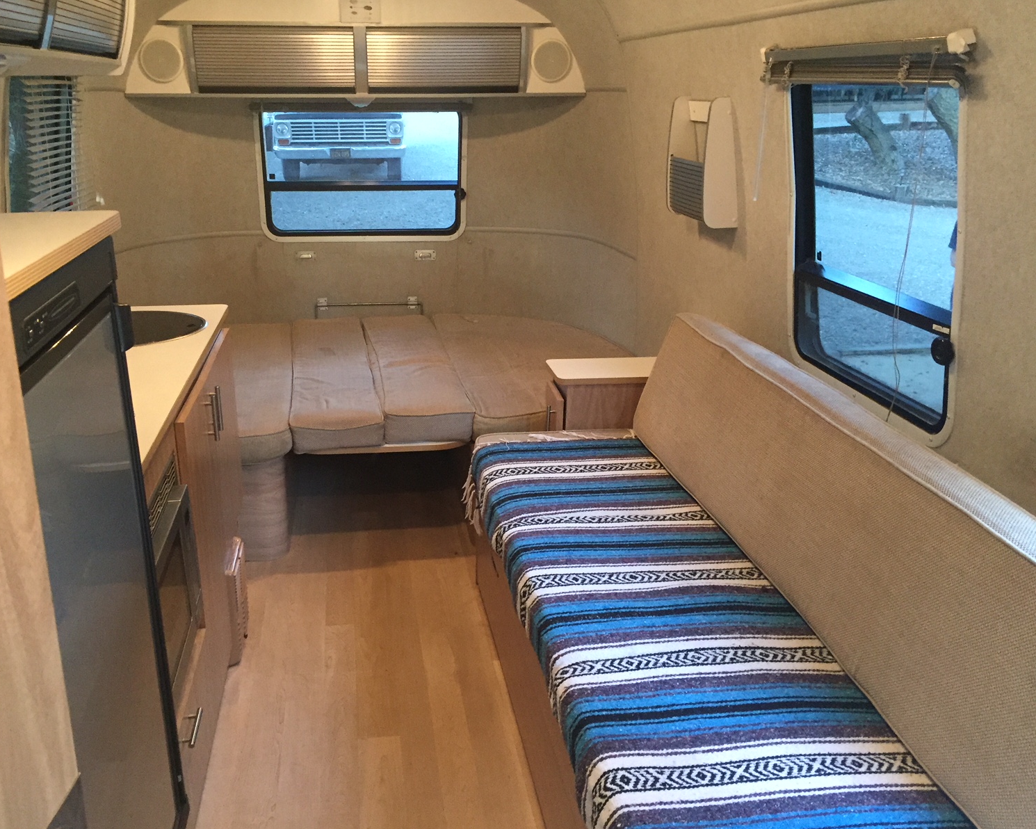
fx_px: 951
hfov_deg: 57.1
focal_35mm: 31
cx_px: 469
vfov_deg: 47.1
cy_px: 421
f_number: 2.2
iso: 250
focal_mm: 4.15
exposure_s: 1/20
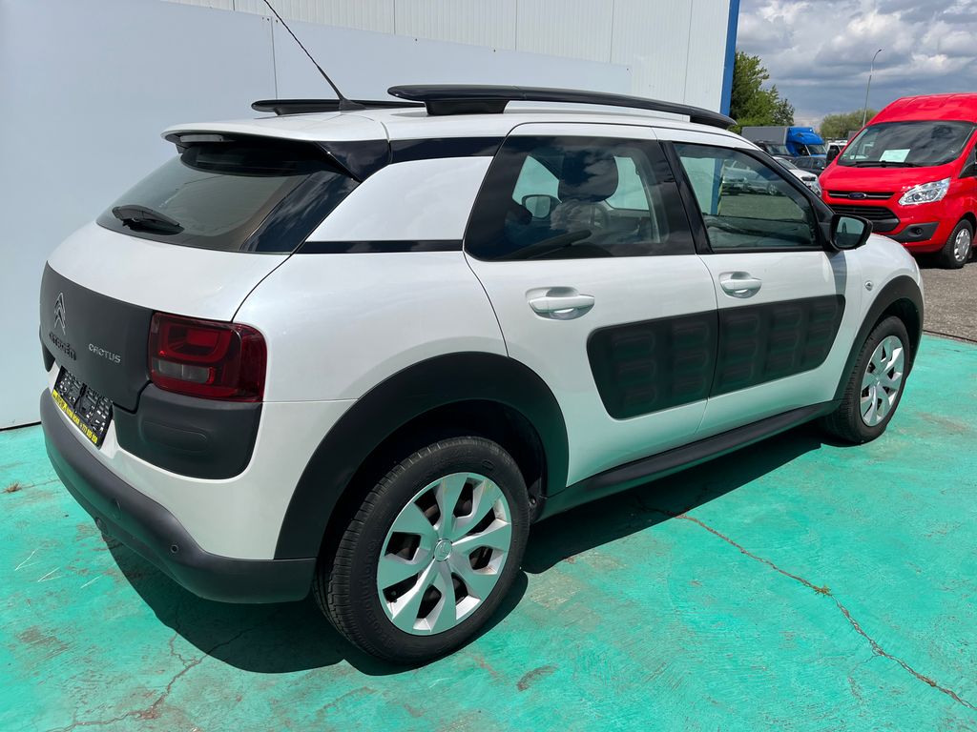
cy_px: 366
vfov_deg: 53.1
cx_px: 488
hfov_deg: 67.3
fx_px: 734
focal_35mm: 26
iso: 50
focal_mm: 5.1
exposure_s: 1/6897
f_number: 1.6
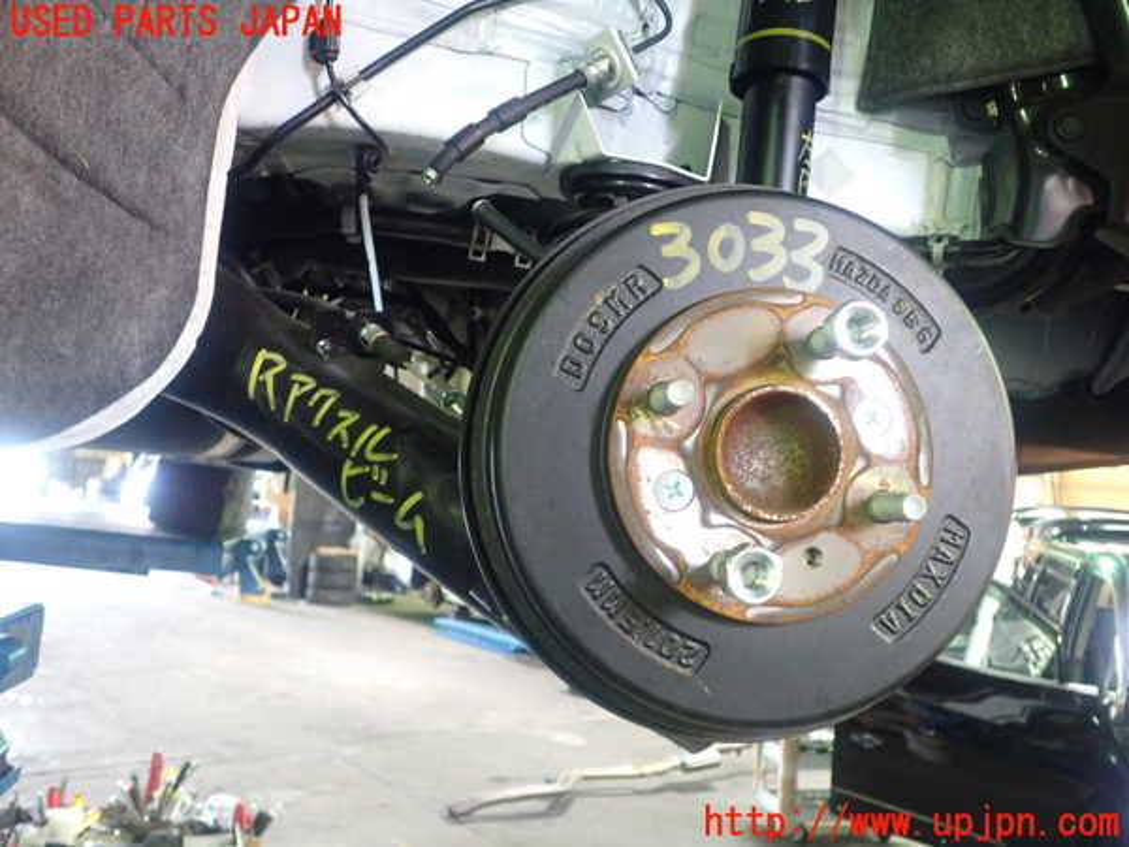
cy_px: 424
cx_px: 564
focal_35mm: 30
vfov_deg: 46.8
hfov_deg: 60.0
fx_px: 978
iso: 500
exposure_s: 1/30
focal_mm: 5.4
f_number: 2.3
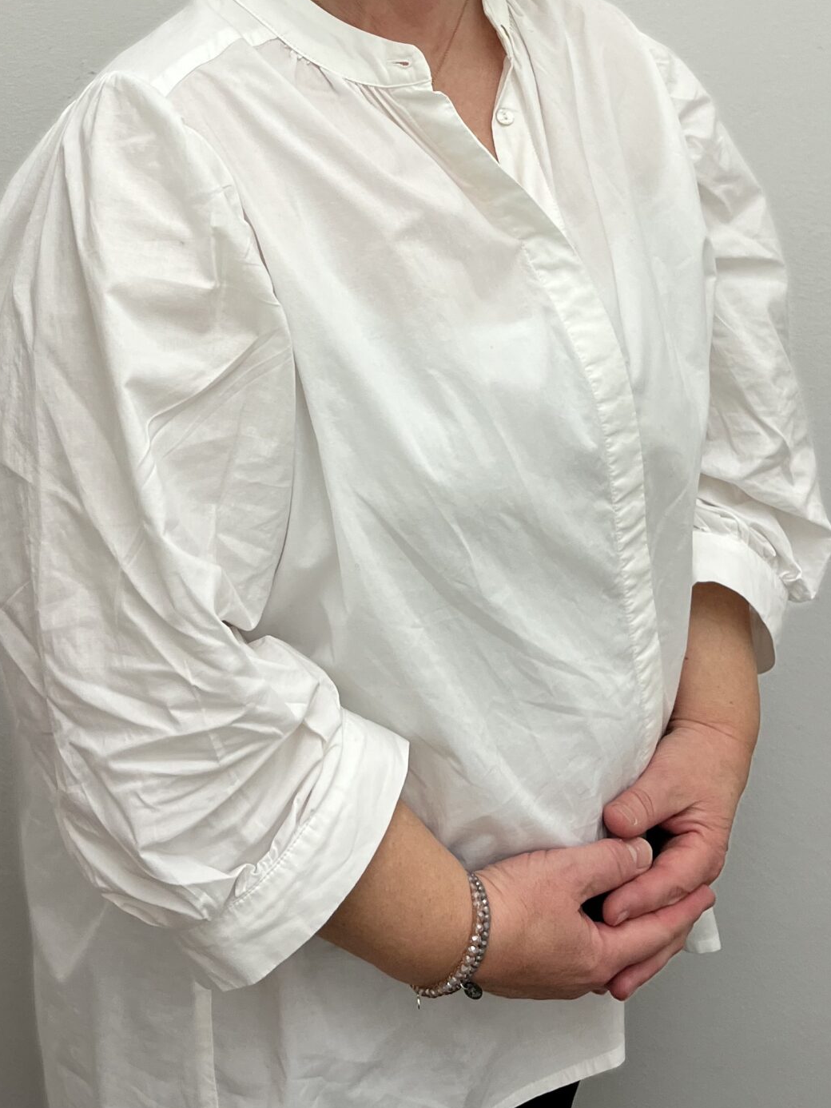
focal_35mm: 48
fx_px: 1537
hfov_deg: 30.2
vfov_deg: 37.4
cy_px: 135
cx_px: 336
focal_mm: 5.1
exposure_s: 1/100
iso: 100
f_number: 1.6
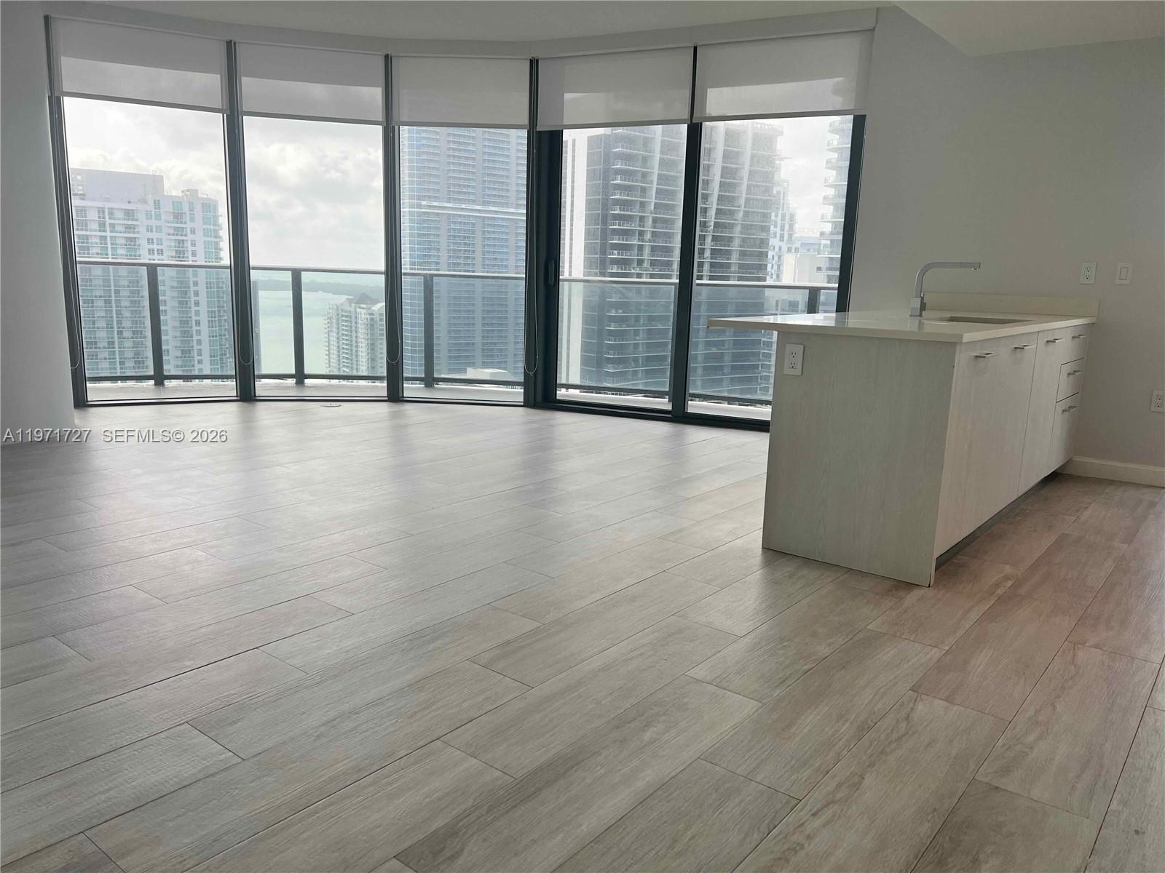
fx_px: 875
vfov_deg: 53.1
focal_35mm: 26
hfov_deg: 67.3
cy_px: 436
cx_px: 582
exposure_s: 1/509
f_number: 1.5
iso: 50
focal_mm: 5.7
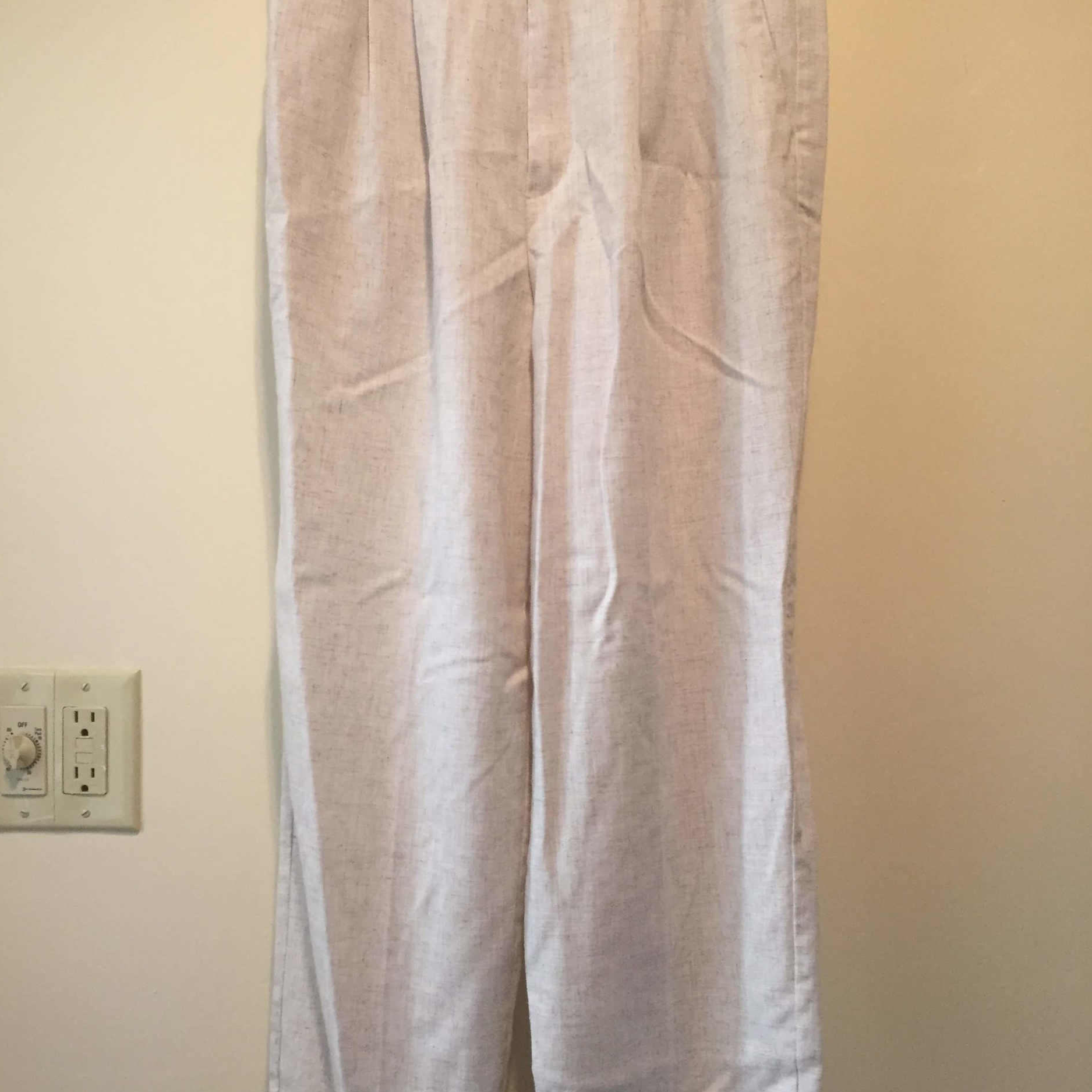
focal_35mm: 35
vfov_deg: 47.1
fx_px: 1249
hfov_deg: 47.2
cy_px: 619
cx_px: 539
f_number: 2.2
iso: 125
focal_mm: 4.15
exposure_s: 1/30
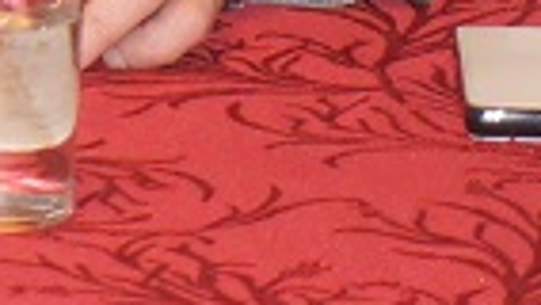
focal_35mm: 611
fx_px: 8768
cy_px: -705
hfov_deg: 3.5
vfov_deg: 2.0
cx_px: -1059
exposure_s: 1/60
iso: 1250
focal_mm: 54
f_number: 5.6
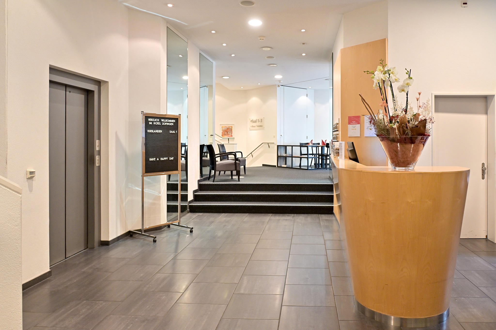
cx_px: 248
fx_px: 331
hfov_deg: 73.7
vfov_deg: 53.1
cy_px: 165
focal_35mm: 24
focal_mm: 24
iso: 1000
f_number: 4.5
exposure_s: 1/50
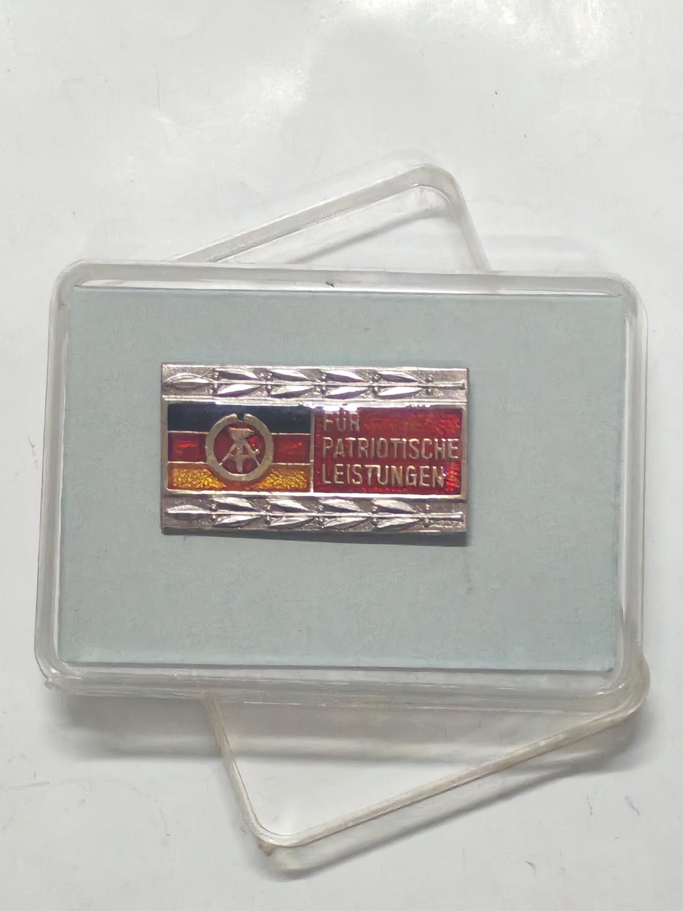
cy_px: 456
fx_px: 2815
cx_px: 342
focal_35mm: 107
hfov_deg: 13.8
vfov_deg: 18.4
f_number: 1.95
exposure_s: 1/33
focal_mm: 5.52
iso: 1000
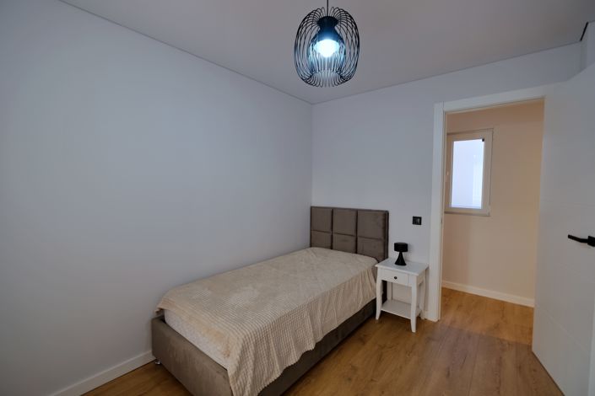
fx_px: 248
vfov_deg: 77.3
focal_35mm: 15
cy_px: 198
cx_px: 298
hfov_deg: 100.4
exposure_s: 1/15
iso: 200
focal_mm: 10
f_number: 4
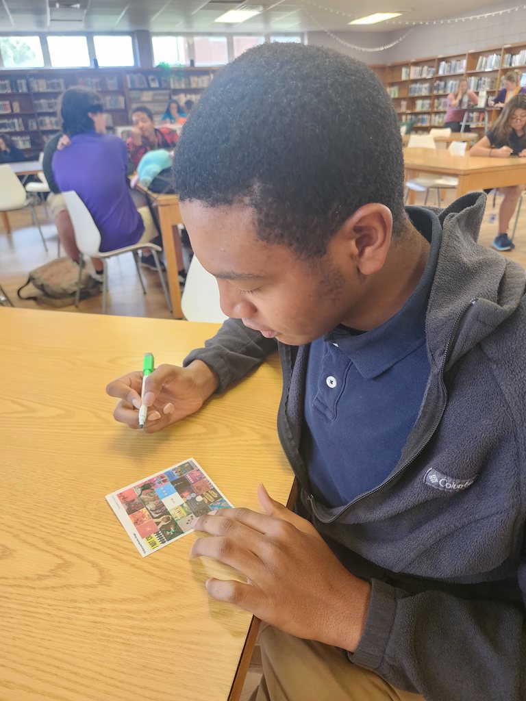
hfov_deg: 58.9
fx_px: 466
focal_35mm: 23
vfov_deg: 73.9
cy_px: 350
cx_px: 263
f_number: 1.8
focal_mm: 6.4
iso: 500
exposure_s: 1/120
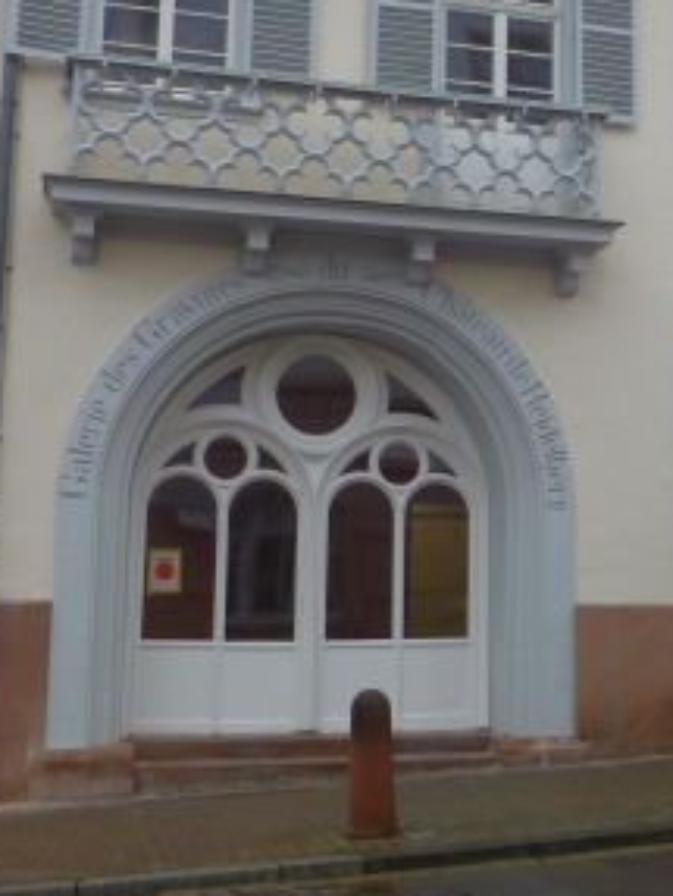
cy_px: 338
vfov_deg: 33.6
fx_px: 1475
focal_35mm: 57
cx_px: 567
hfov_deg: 25.1
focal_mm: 4.3
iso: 100
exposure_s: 1/60
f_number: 3.3
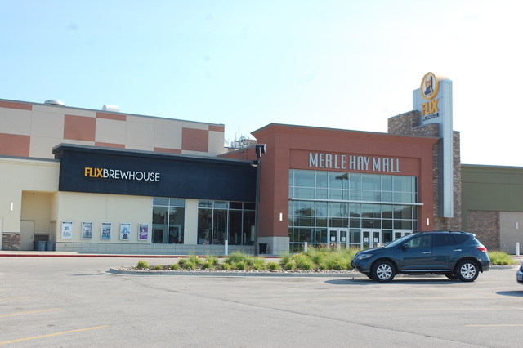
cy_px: 174
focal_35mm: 46
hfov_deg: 42.3
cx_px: 262
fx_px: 675
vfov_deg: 28.9
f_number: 8
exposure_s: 1/250
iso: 200
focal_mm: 31
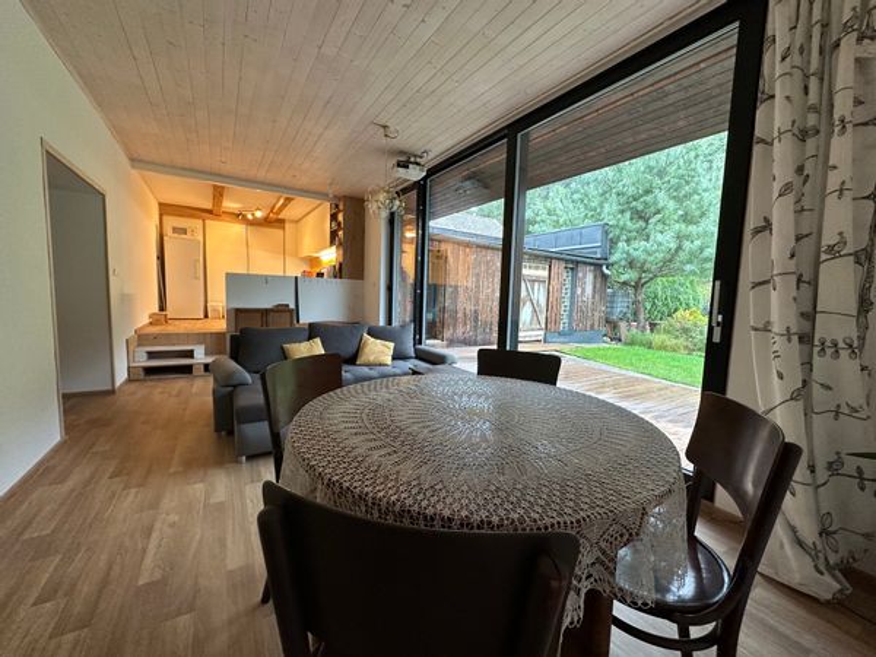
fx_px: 354
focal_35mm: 14
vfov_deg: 85.7
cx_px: 438
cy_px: 328
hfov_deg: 102.1
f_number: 2.2
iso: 250
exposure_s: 1/50
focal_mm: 2.22
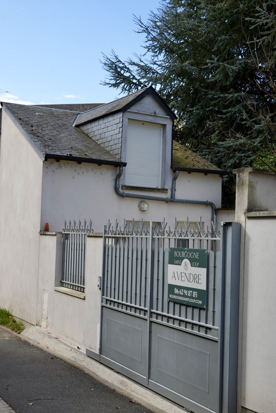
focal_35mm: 49
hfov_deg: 27.6
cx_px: 138
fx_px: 562
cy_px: 206
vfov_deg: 40.3
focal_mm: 33
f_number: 8
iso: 100
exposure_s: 1/200
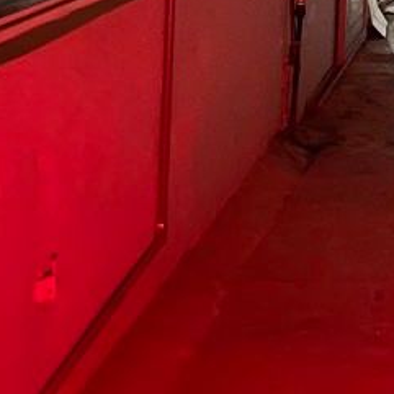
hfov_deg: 16.2
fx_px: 1210
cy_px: -181
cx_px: 660
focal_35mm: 94
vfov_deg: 16.9
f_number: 1.6
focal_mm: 5.1
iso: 400
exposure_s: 1/3
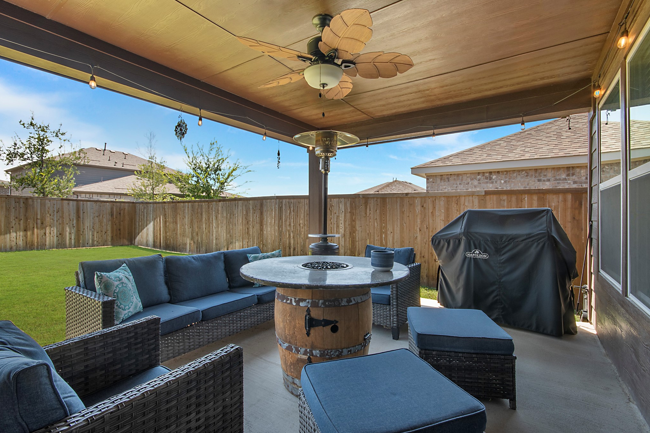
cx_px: 324
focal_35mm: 16
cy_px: 205
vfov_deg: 73.7
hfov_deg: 96.7
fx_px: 289
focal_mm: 10
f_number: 11
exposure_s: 1/60
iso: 100
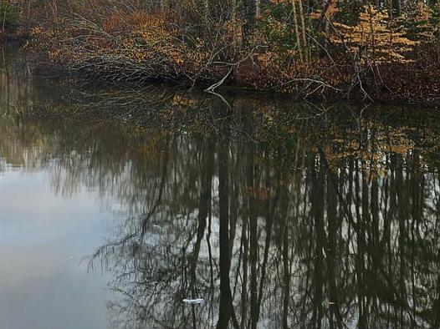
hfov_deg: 28.8
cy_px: 3
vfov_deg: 22.4
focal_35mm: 63
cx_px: -1
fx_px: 800
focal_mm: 5.4
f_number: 1.8
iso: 25
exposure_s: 1/322
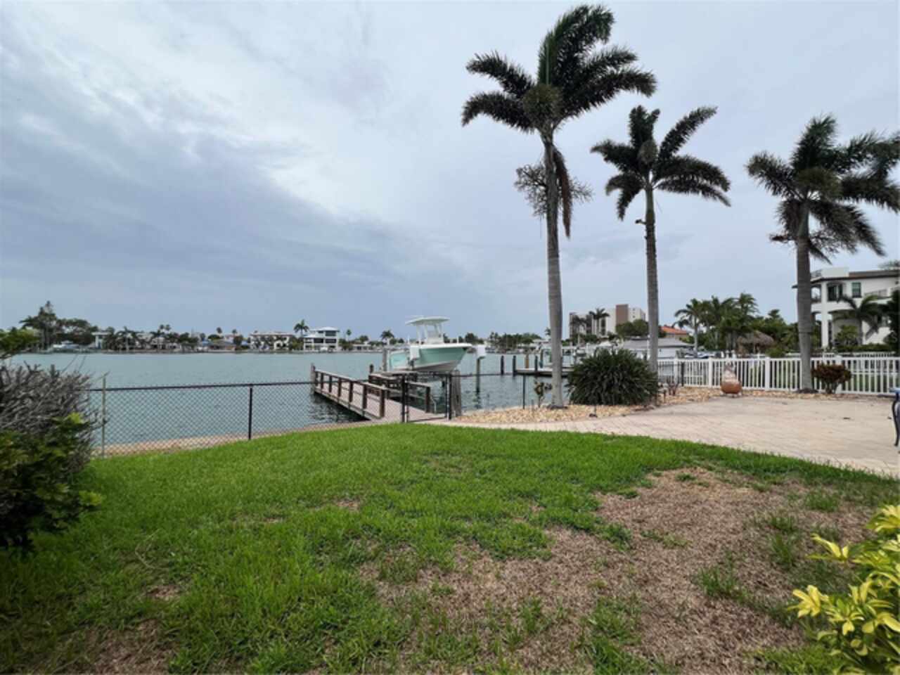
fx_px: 338
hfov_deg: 106.2
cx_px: 450
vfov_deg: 89.9
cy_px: 338
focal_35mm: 13
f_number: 1.8
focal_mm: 1.57
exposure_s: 1/2421
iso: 32
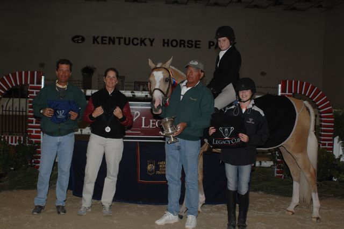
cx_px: 172
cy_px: 114
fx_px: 458
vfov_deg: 28.0
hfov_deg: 41.2
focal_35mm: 48
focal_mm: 32
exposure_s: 1/125
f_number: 3.5
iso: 200
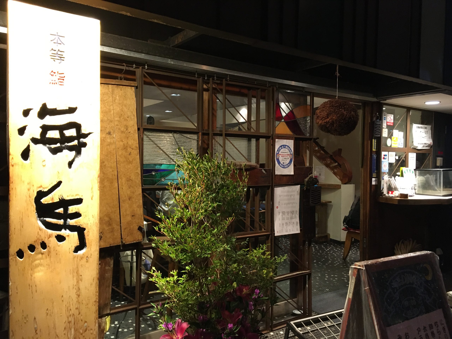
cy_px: 170
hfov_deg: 61.7
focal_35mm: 29
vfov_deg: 48.2
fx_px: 379
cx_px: 226
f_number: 2.2
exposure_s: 1/17
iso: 200
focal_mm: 4.15
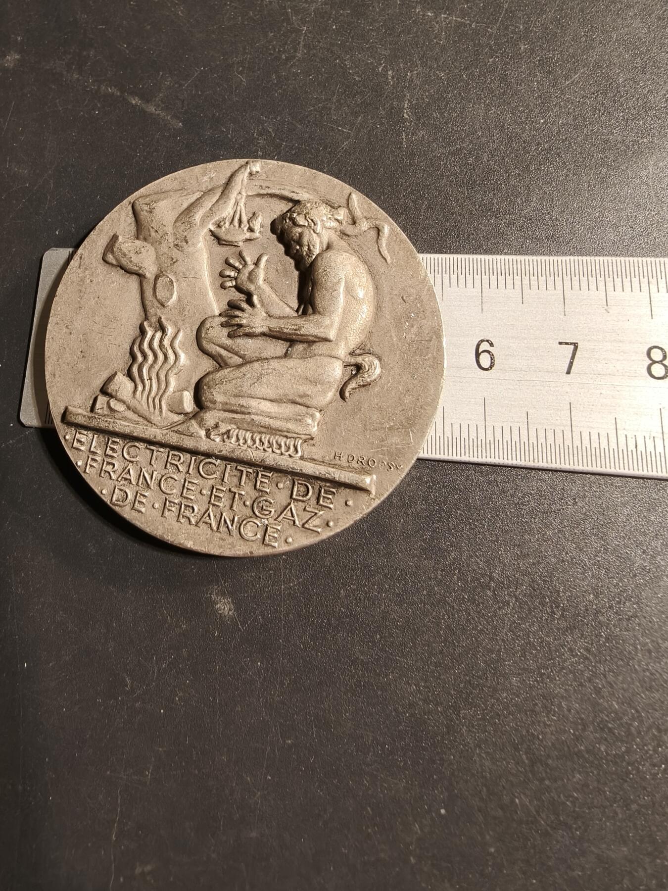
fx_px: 592
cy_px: 446
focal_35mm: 23
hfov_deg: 58.9
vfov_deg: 73.9
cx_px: 334
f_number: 2
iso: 160
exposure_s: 1/100
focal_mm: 2.32
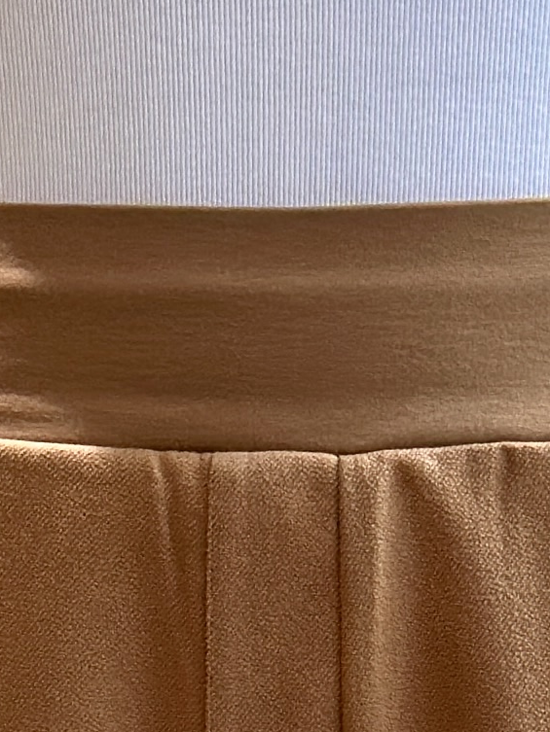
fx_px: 5443
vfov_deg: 7.2
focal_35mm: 257
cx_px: 341
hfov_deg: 5.8
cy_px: 1819
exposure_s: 1/100
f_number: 1.78
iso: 100
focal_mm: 6.86
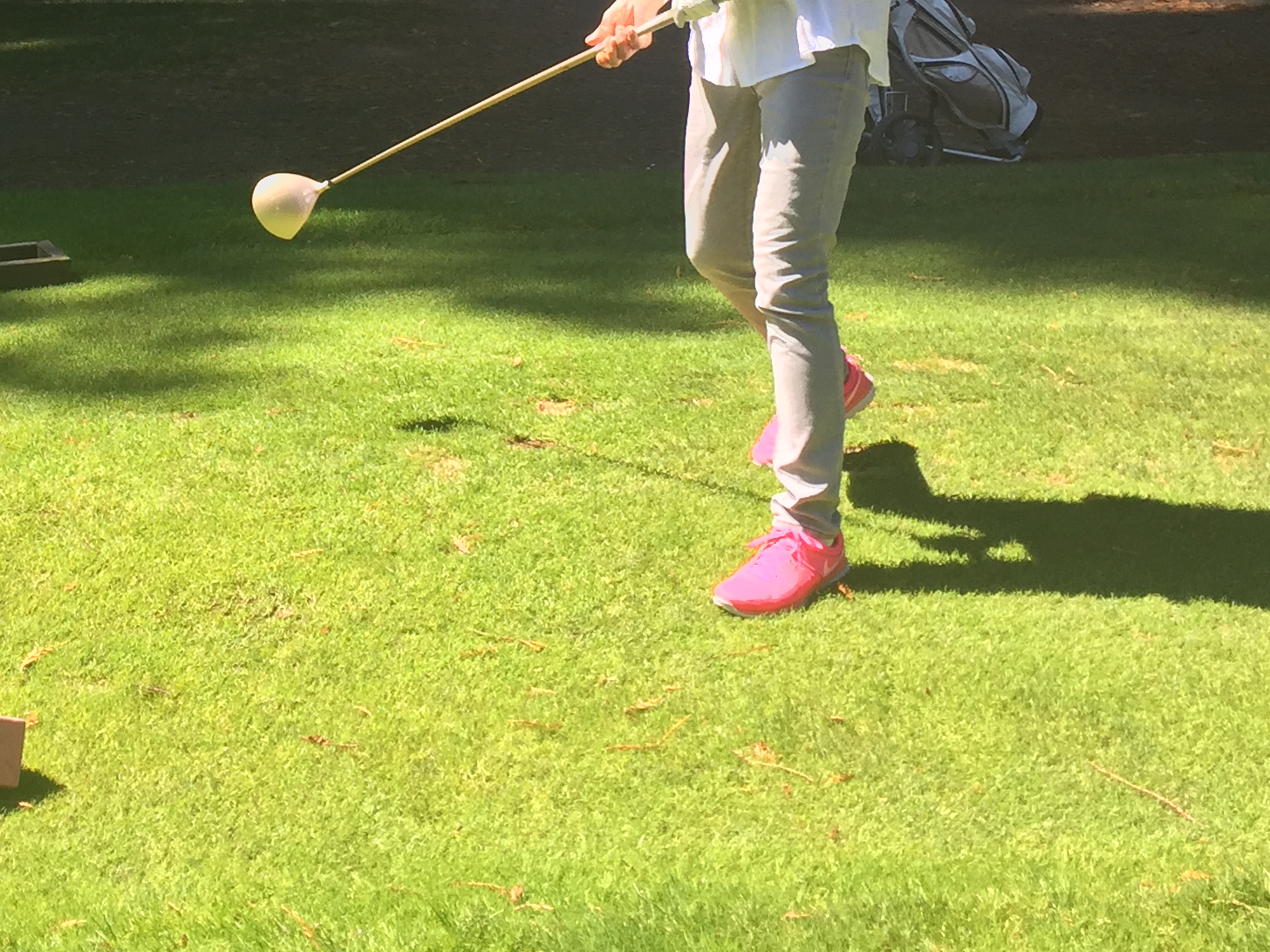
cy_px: -85
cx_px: 208
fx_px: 2385
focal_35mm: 65
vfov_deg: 21.5
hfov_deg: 29.0
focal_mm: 4.15
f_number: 2.2
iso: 32
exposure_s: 1/488
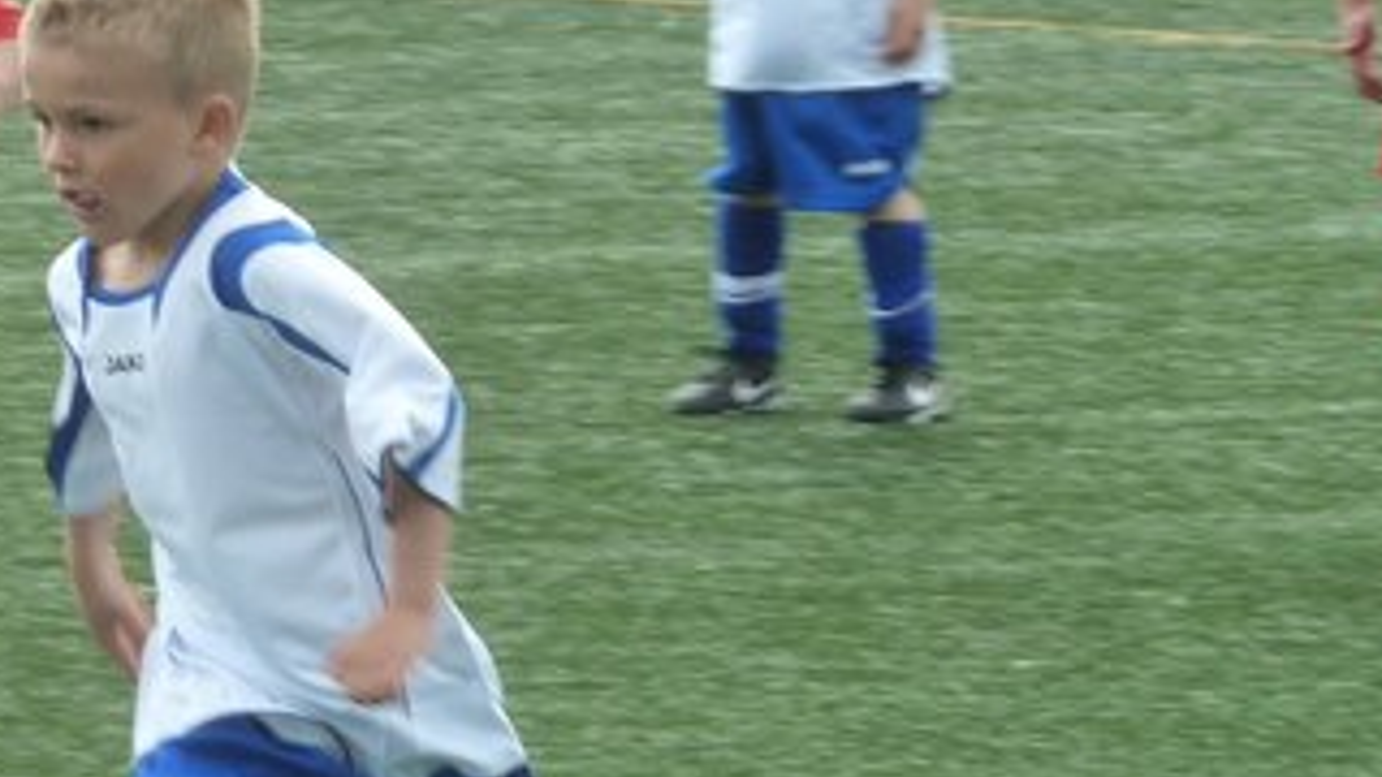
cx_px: 30
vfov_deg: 2.4
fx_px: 18359
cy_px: 404
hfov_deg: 4.3
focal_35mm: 501
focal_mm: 34.4
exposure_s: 1/160
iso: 125
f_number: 4.6
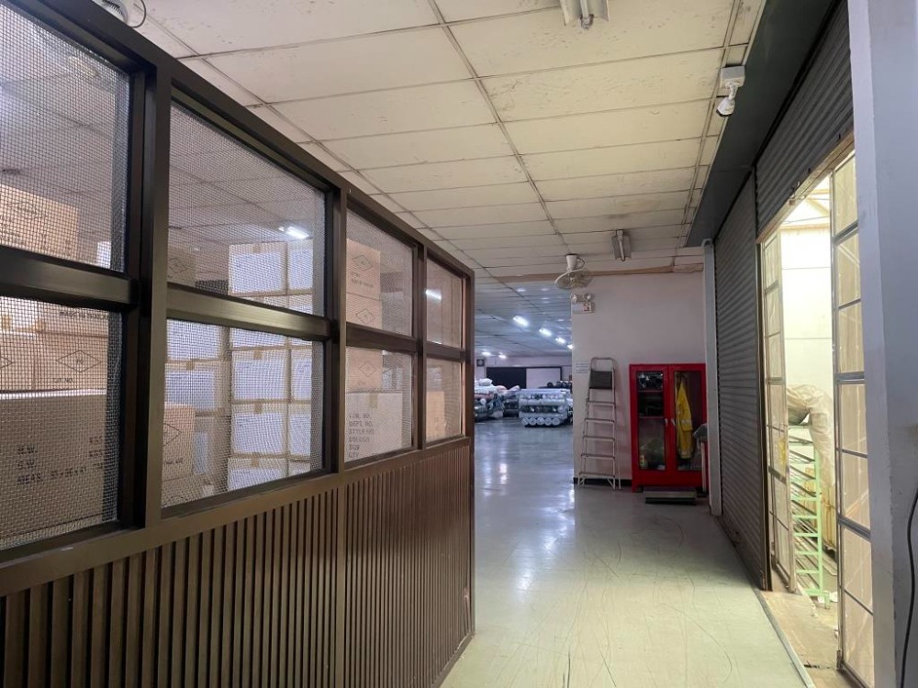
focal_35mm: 26
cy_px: 344
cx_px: 459
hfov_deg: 67.3
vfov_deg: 53.1
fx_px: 690
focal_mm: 4.2
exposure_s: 1/50
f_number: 1.6
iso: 160
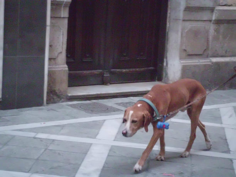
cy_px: 88
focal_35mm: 107
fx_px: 730
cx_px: 118
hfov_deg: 18.4
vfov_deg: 13.8
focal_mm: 18.9
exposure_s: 1/60
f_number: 5.4
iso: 800
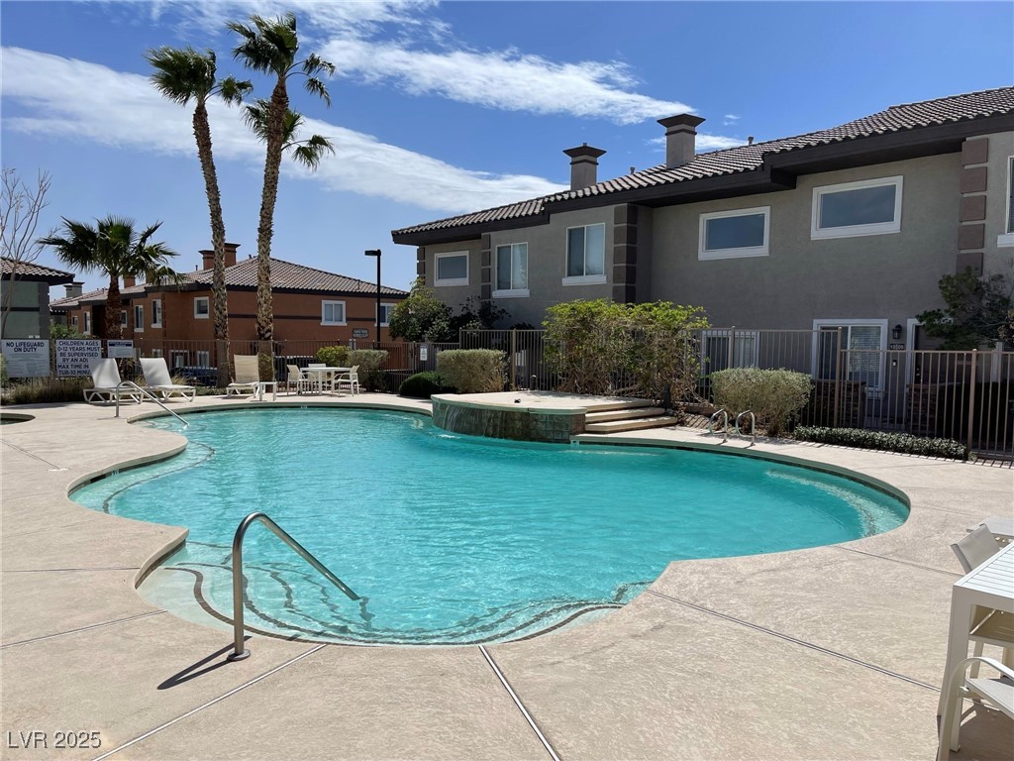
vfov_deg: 53.1
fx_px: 762
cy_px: 380
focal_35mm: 26
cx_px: 507
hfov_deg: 67.3
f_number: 1.6
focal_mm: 5.1
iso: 32
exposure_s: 1/7407
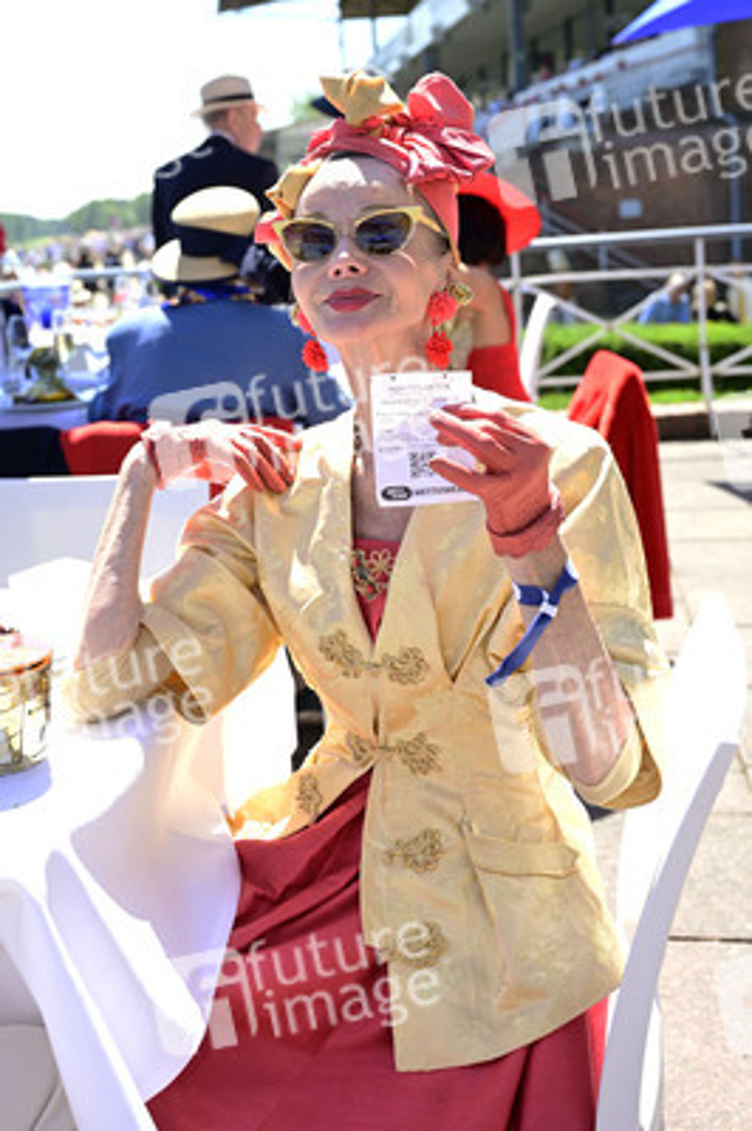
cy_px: 566
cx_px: 376
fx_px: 1130
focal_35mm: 36
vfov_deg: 53.2
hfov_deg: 36.8
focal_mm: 36
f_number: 4.5
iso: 100
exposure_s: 1/200
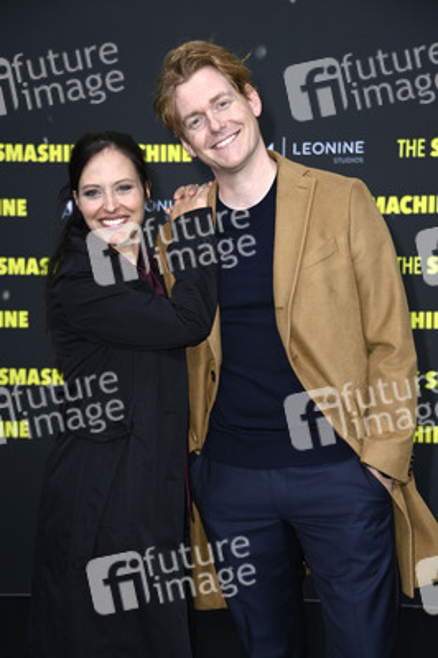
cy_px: 329
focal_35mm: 82
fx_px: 1499
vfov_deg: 24.8
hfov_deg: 16.6
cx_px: 219
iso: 640
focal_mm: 82
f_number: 5.6
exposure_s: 1/250
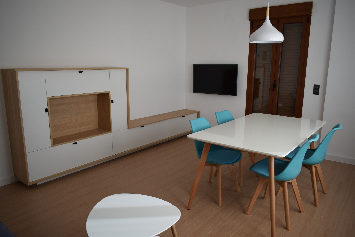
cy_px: 118
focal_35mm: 27
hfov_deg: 67.4
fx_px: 266
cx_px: 178
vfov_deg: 47.9
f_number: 4
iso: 400
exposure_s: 1/60
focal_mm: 18
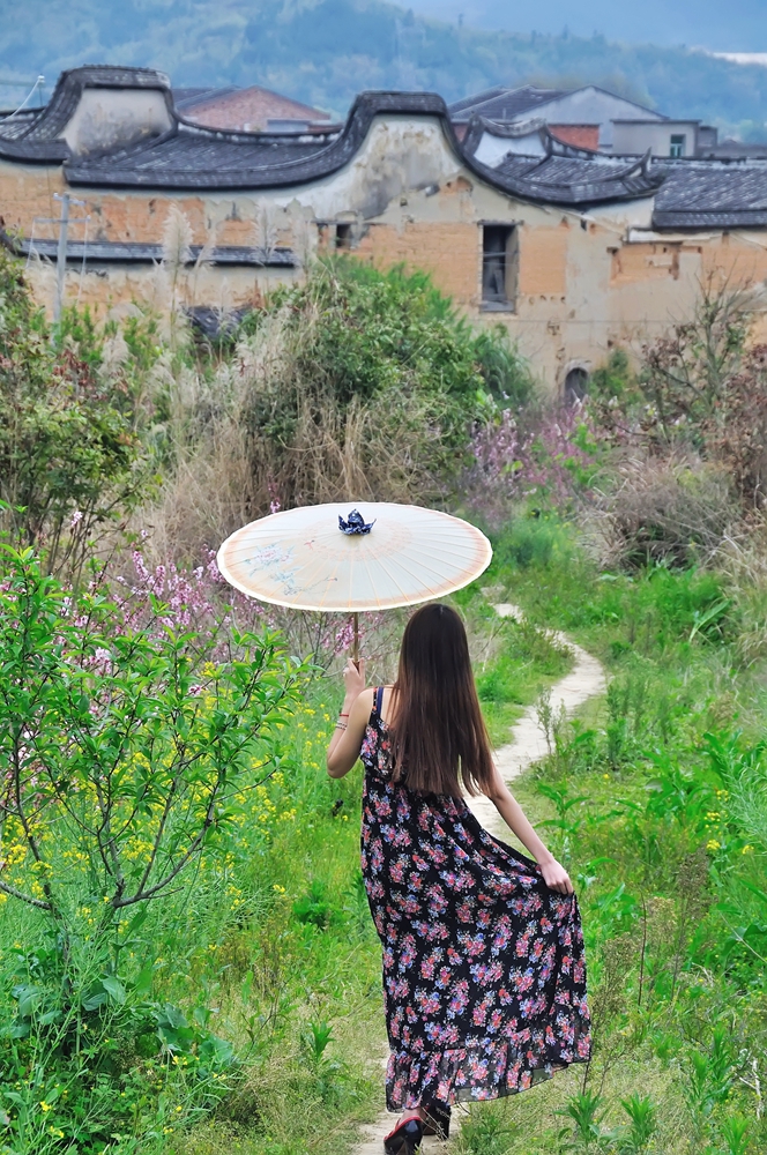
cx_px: 384
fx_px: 4566
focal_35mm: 142
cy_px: 578
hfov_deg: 9.6
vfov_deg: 14.4
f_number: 8
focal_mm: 95
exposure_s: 1/1600
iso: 640
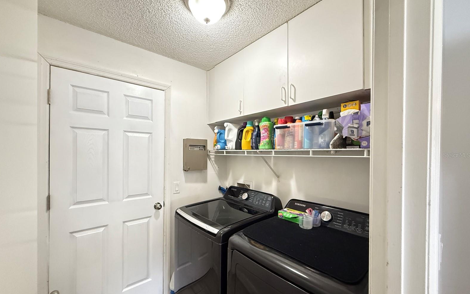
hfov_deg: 101.5
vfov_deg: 74.7
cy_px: 155
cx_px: 234
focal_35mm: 15
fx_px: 192
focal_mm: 2.22
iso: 800
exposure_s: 1/60
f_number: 2.2
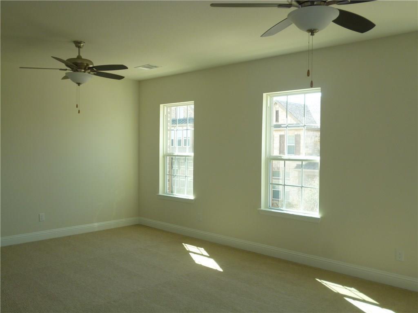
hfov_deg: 56.8
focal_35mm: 32
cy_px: 156
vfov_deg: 44.2
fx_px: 386
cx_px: 209
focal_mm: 5.7
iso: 100
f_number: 3.3
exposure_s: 1/60
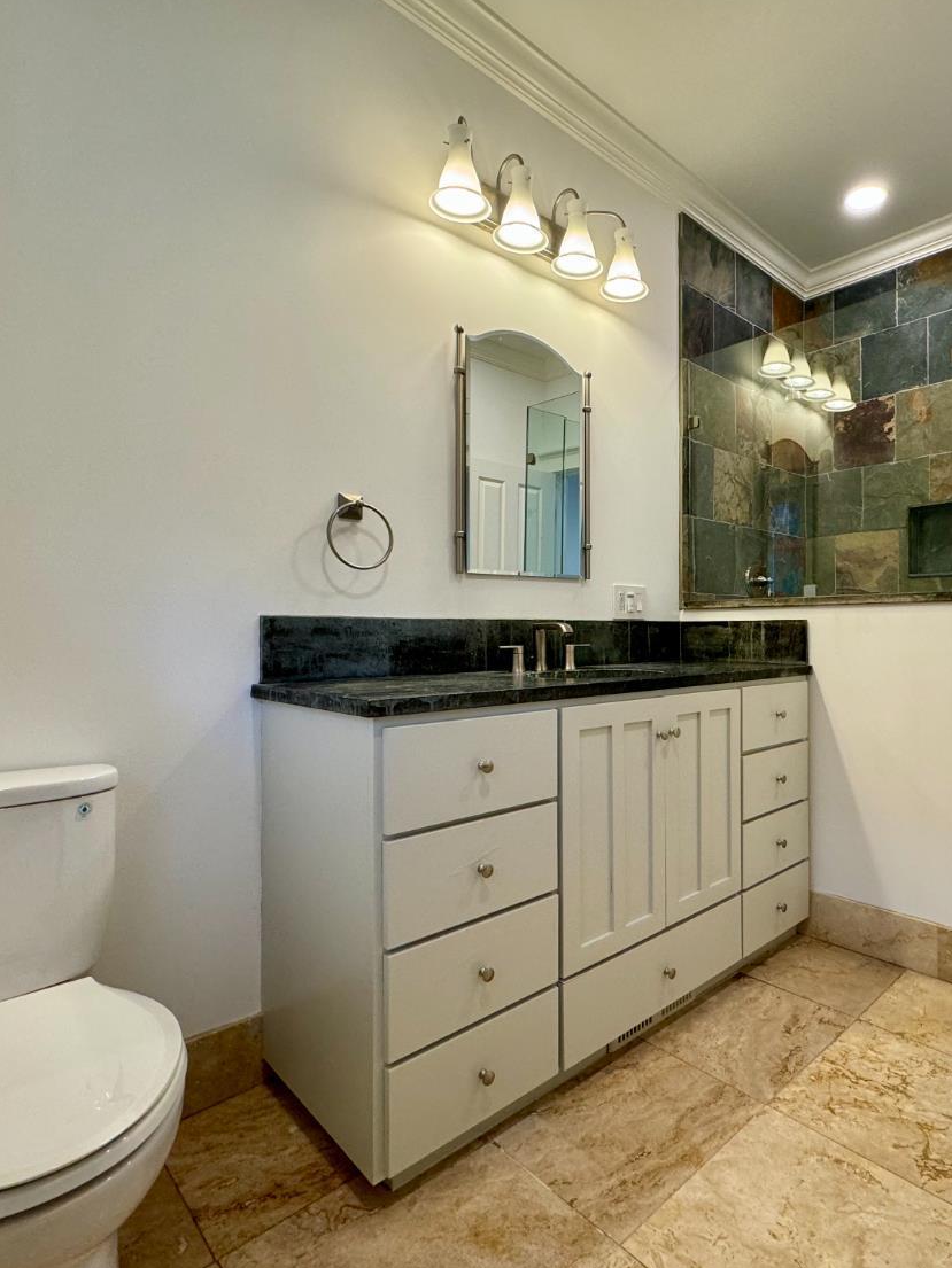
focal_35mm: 19
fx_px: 697
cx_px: 621
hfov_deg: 67.1
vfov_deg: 84.7
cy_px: 632
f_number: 2.2
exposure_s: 1/120
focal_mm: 2.22
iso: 160
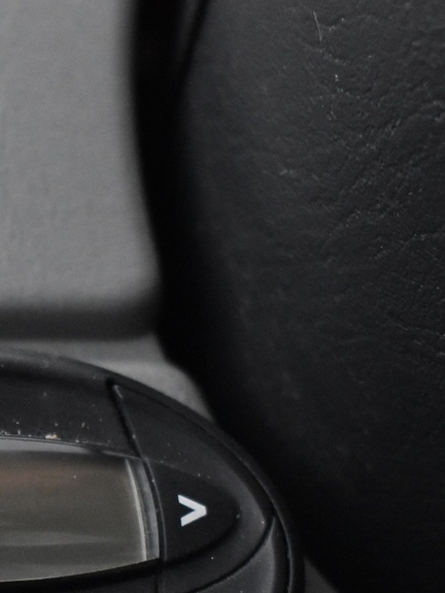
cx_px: -42
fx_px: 2363
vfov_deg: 14.1
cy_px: 546
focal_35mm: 138
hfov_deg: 10.6
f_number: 4.5
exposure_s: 1/25
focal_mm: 34
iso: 3200
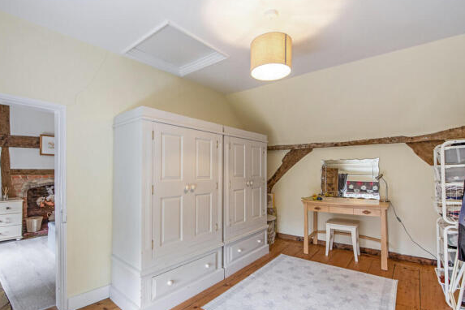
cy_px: 165
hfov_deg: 96.6
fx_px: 207
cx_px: 216
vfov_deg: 73.7
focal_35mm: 16
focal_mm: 14
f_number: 9
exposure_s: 1/8
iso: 320
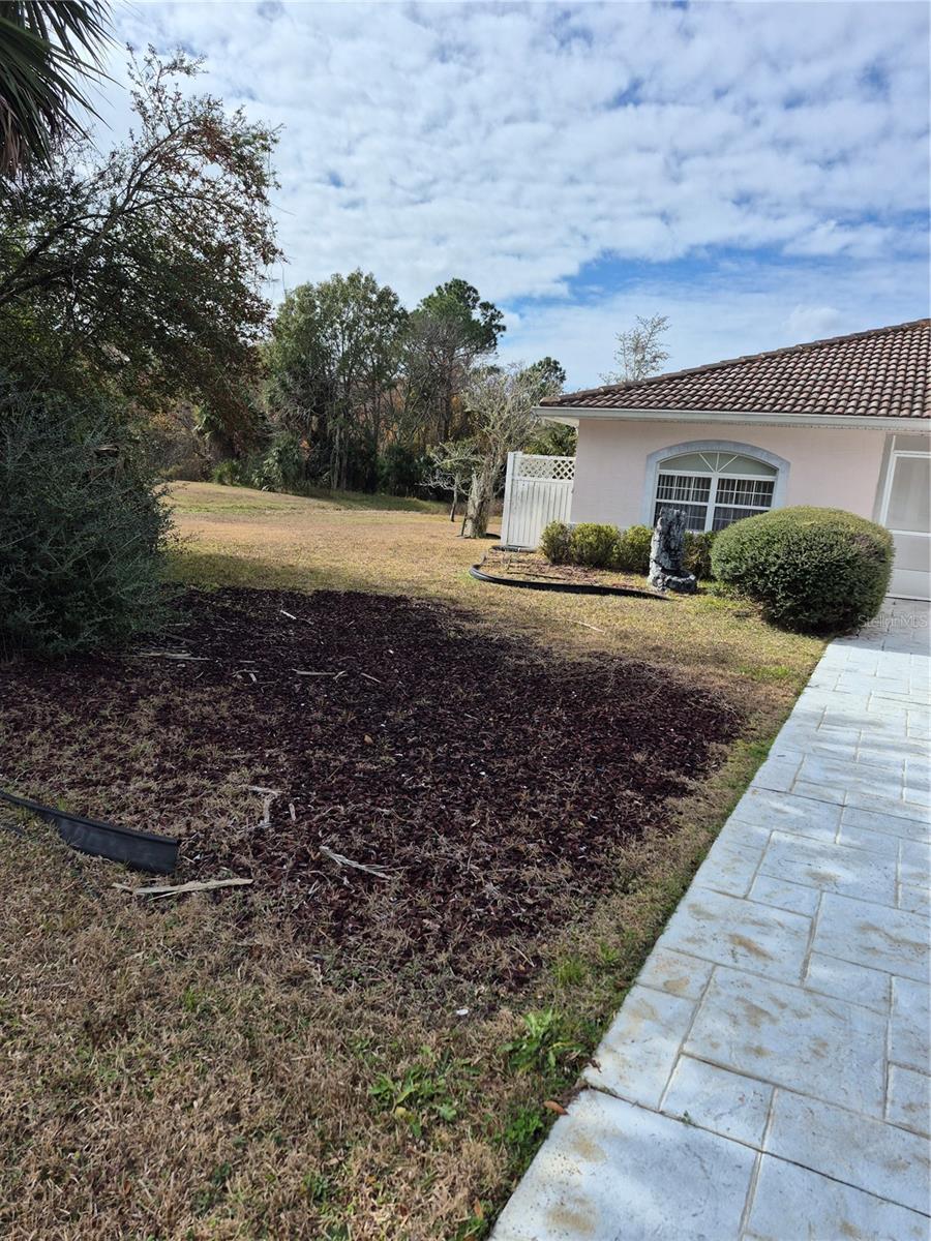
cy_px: 620
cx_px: 466
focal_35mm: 23
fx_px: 825
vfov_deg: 73.9
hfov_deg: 58.9
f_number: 1.8
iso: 25
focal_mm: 5.4
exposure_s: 1/2160
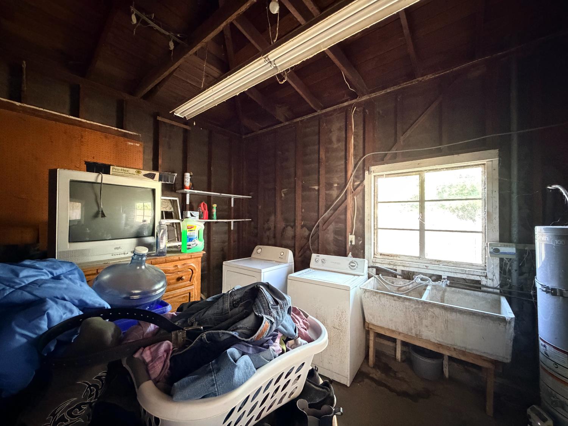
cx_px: 284
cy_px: 213
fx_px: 230
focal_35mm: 14
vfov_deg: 85.7
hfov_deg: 102.1
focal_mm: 2.22
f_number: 2.2
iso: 1250
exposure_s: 1/60
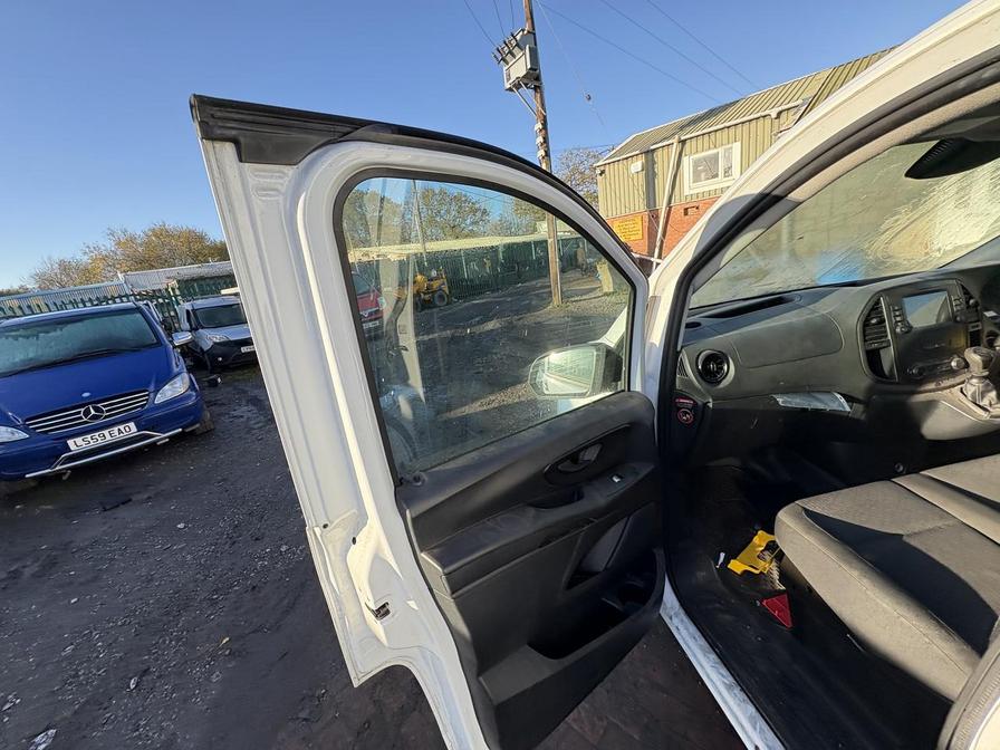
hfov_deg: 102.1
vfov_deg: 85.7
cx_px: 500
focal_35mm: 14
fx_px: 404
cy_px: 375
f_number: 2.2
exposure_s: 1/351
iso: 64
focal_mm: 2.22
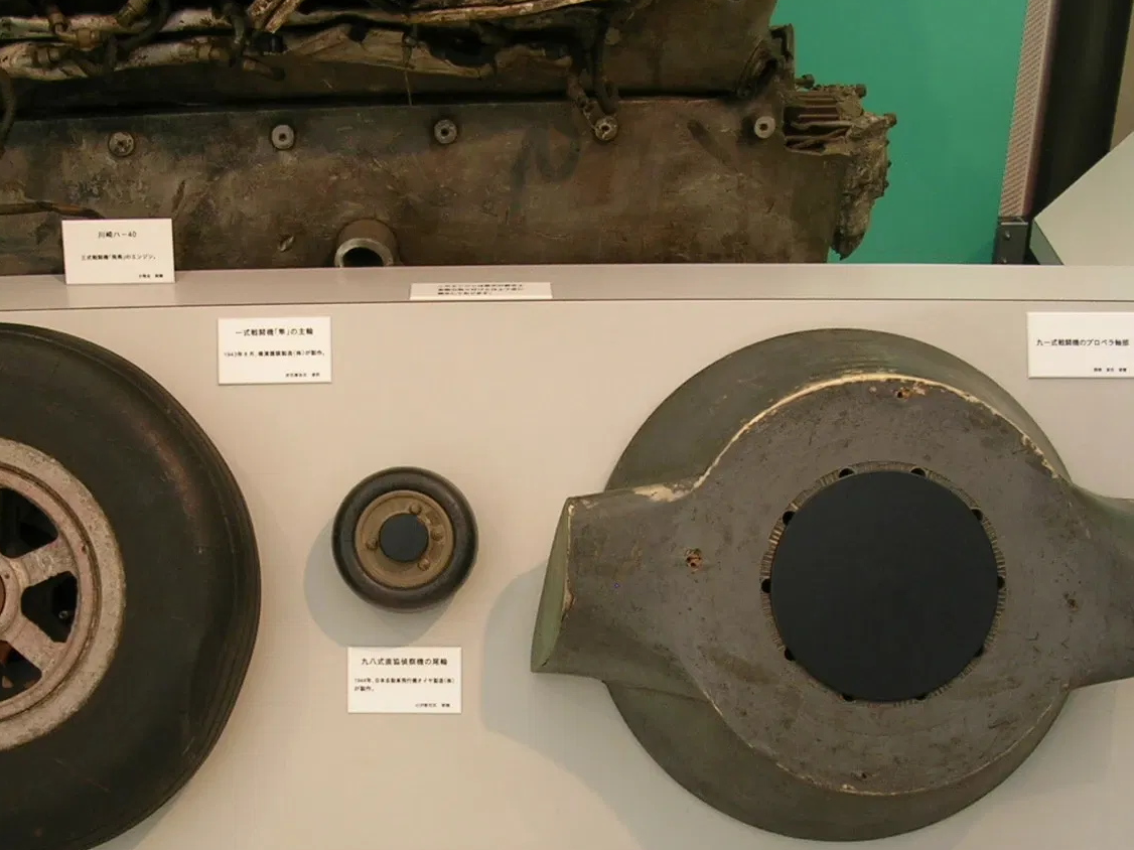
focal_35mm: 54
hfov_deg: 35.4
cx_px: 425
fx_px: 1769
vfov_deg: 26.9
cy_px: 563
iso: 50
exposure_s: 1/19.3
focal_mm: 5.8
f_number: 2.8
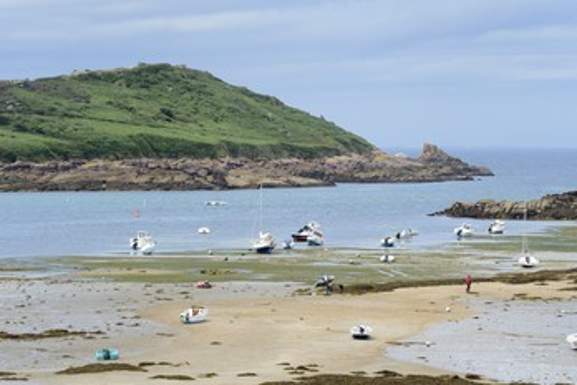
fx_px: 2805
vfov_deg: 7.8
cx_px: 288
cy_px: 166
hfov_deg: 11.7
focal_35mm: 175
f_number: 10
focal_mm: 145
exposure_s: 1/250
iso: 200
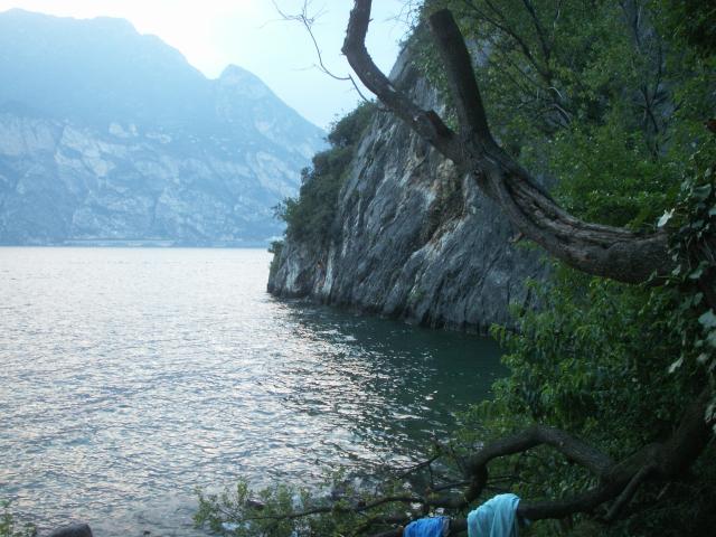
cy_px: 268
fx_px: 765
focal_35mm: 37
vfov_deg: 38.7
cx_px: 358
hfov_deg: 50.1
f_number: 3.5
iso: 100
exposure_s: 1/40
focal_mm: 7.7
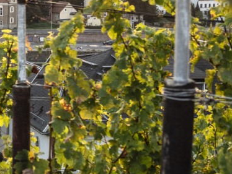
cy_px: 14
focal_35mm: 104
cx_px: -176
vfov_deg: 14.1
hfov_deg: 16.2
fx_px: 697
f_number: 4.5
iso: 100
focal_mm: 25
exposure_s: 1/250
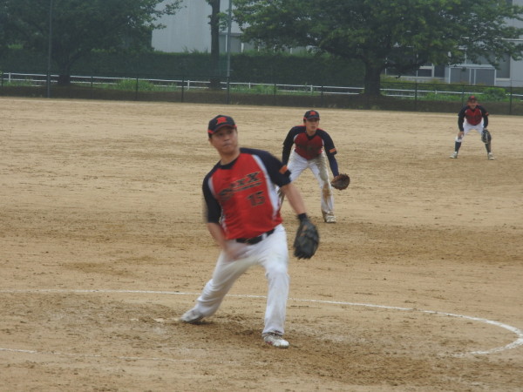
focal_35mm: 180
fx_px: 2720
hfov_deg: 11.0
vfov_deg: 8.2
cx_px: 262
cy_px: 196
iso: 110
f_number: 5.3
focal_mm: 32.2
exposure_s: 1/60
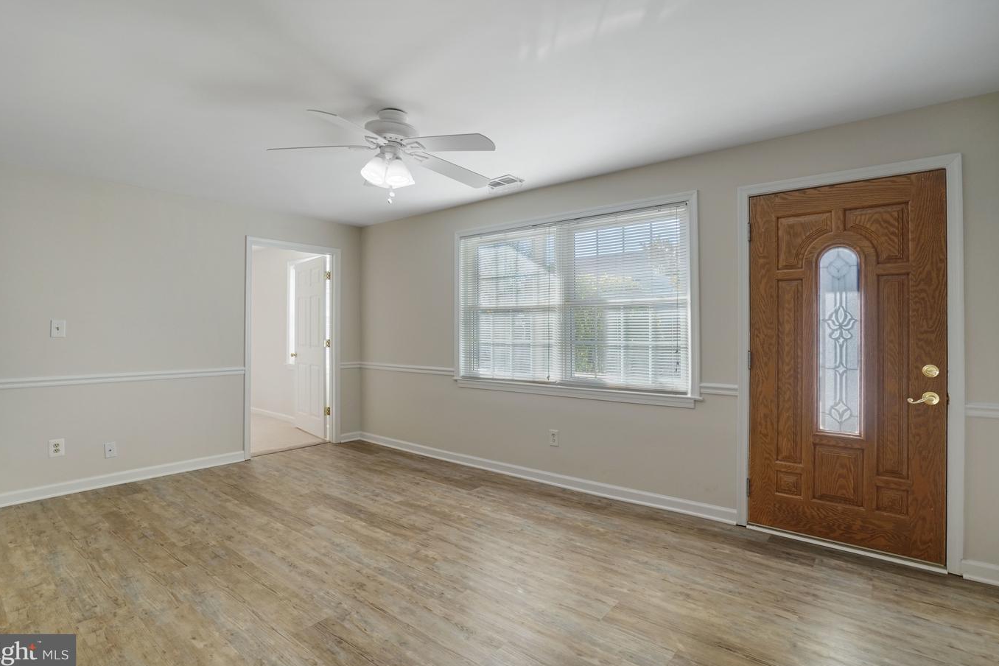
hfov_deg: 93.3
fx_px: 472
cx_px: 491
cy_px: 318
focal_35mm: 17
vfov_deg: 70.4
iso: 1250
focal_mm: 16
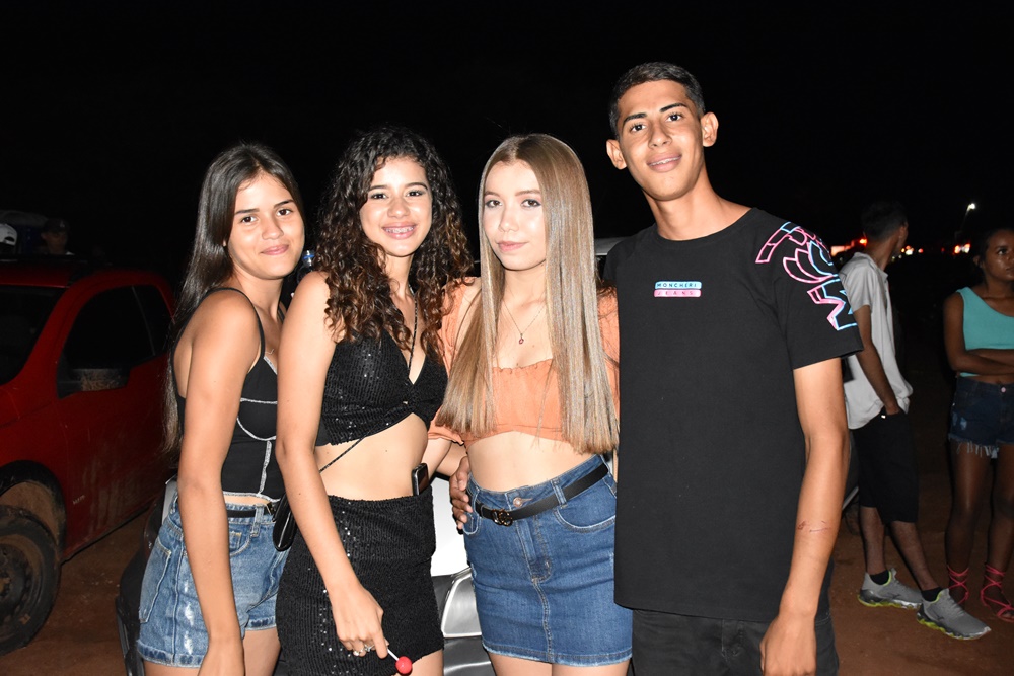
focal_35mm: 36
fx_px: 1014
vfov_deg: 36.9
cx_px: 507
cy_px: 338
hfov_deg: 53.1
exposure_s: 1/100
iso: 3200
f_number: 3.8
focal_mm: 24
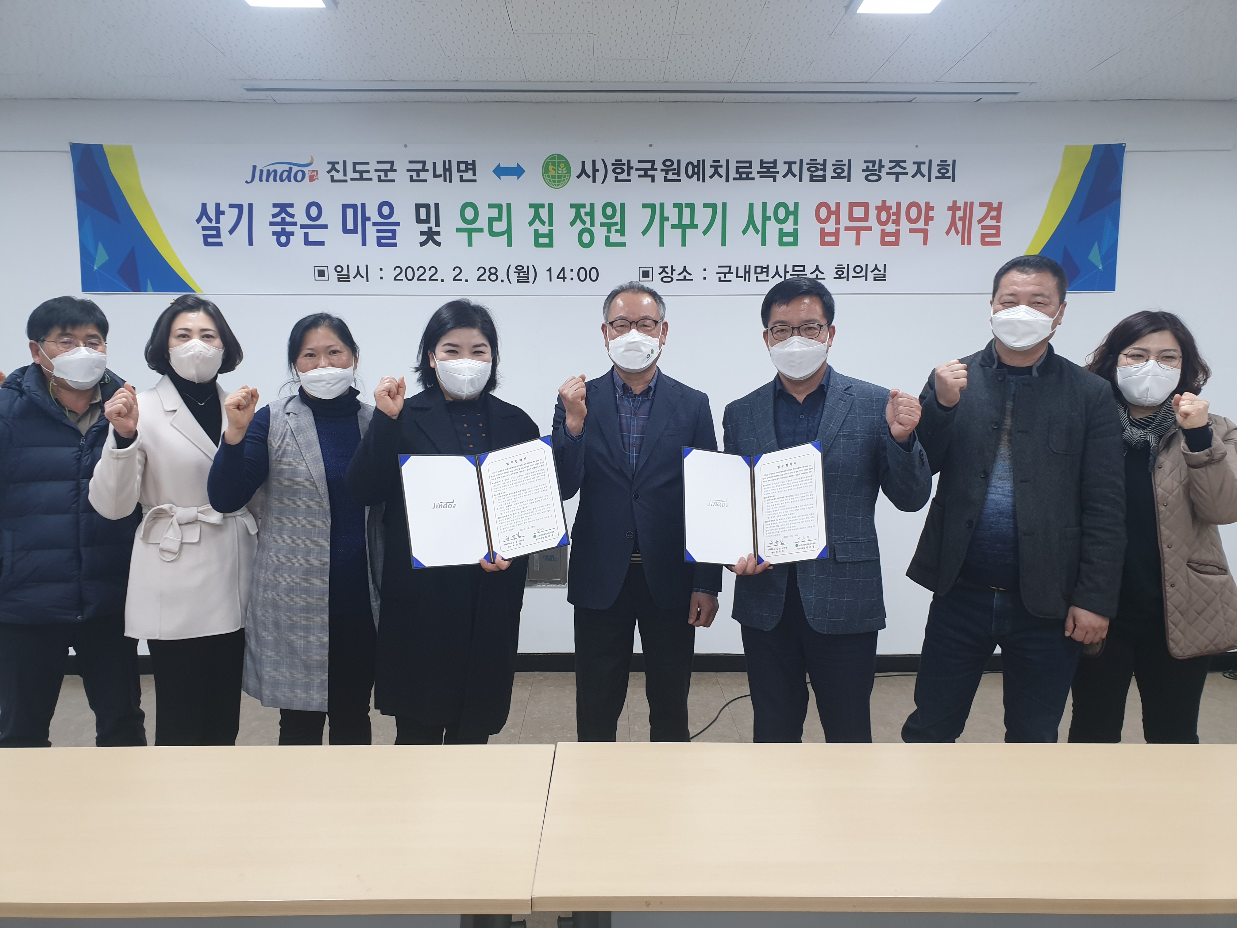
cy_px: 464
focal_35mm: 26
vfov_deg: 53.1
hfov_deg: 67.3
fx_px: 929
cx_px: 618
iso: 125
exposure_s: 1/60
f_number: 2.4
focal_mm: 4.3
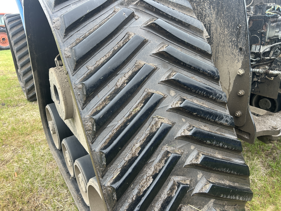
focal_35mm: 26
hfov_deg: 67.3
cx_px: 140
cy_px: 106
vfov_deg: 53.1
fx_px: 211
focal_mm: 5.7
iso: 40
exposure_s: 1/121
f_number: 1.5
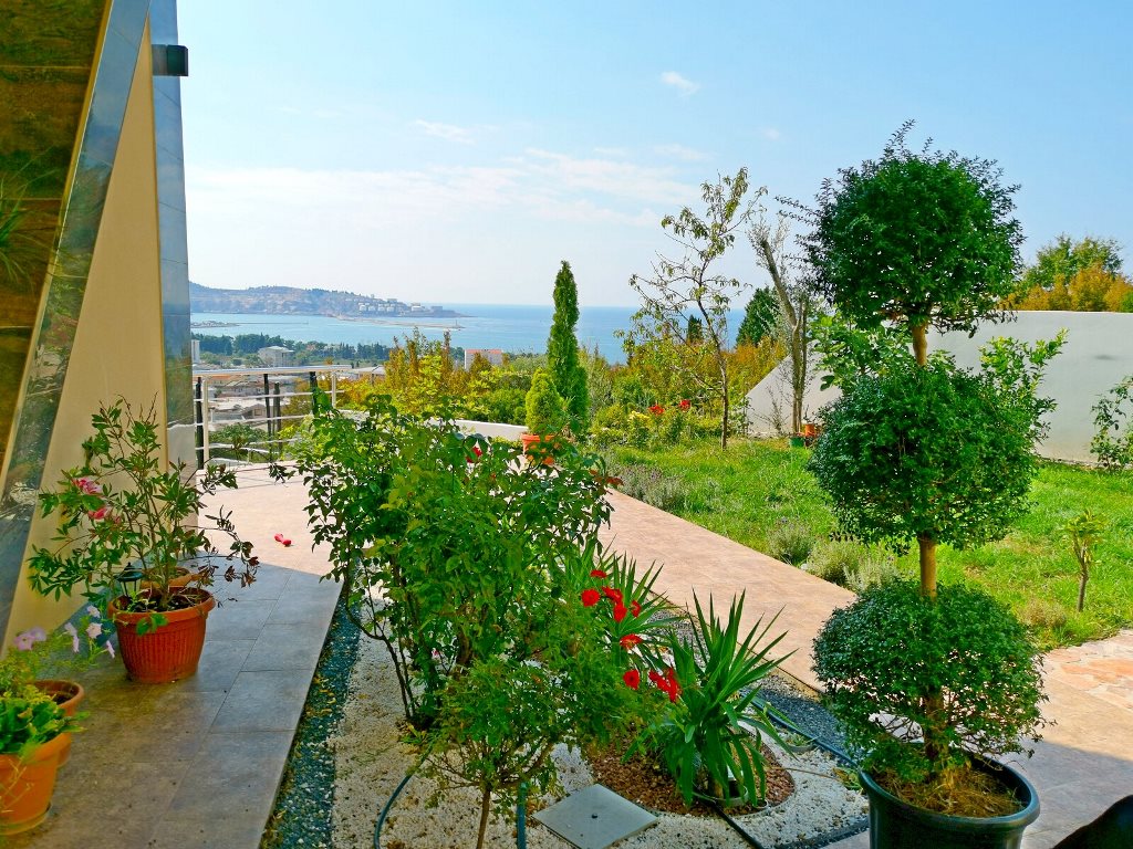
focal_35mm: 29
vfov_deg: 48.2
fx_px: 949
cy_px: 424
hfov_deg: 61.7
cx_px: 566
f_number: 1.8
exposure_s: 1/2625
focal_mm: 5.58
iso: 50
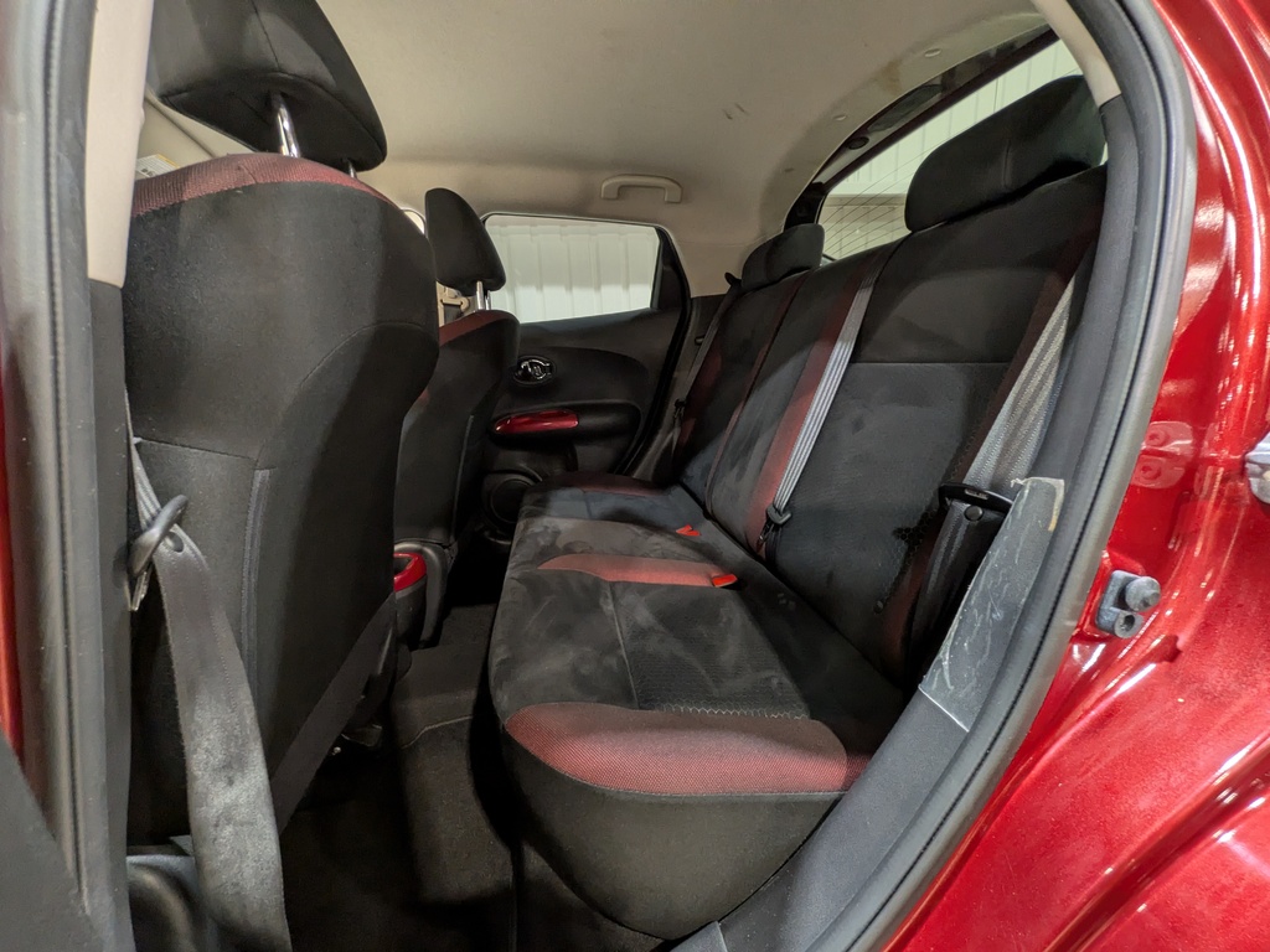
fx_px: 514
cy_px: 476
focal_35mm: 14
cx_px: 635
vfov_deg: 85.7
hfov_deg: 102.1
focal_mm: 1.83
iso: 148
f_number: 2.2
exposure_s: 1/25
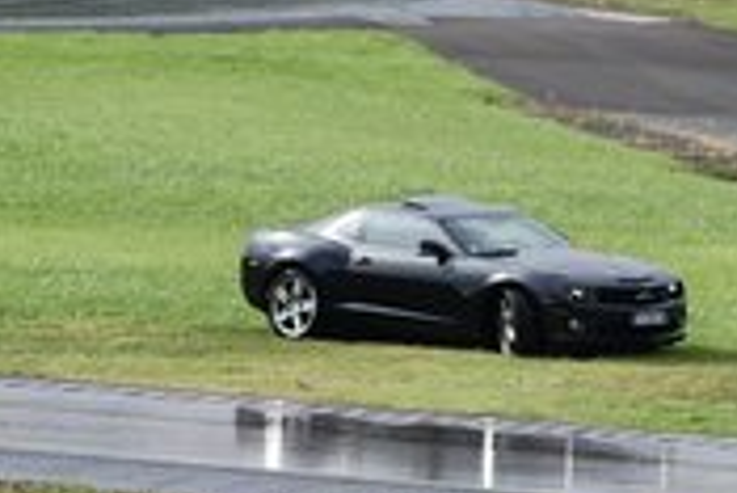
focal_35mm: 686
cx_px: 467
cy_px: 379
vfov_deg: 2.0
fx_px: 14055
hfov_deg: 3.0
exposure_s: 1/320
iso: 100
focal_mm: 200
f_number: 6.3
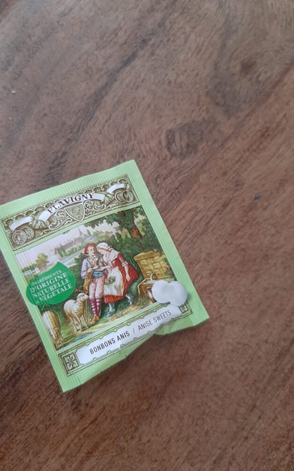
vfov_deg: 66.5
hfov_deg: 44.4
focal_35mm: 28
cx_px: 120
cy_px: 234
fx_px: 359
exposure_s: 1/20
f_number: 1.7
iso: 500
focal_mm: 3.93
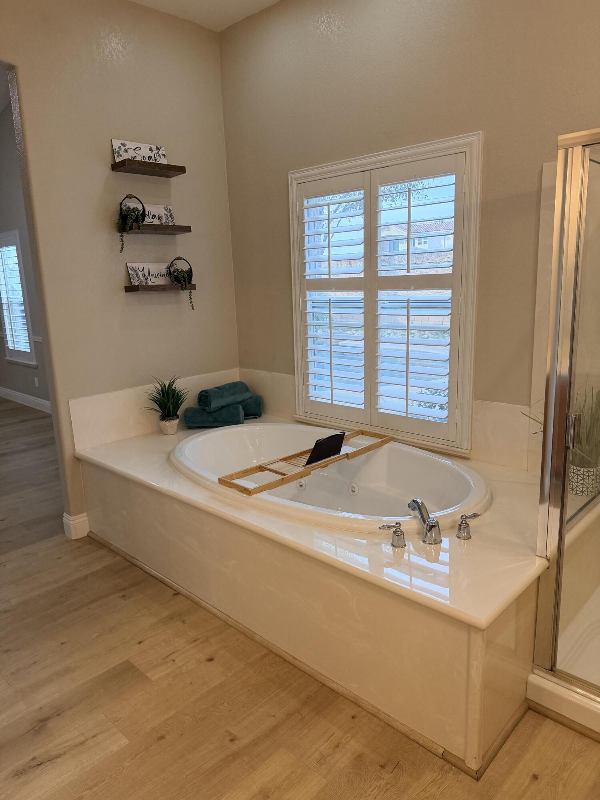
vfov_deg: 71.6
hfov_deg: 56.8
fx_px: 555
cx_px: 300
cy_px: 400
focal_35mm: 24
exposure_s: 1/202
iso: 200
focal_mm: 6.76
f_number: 1.78
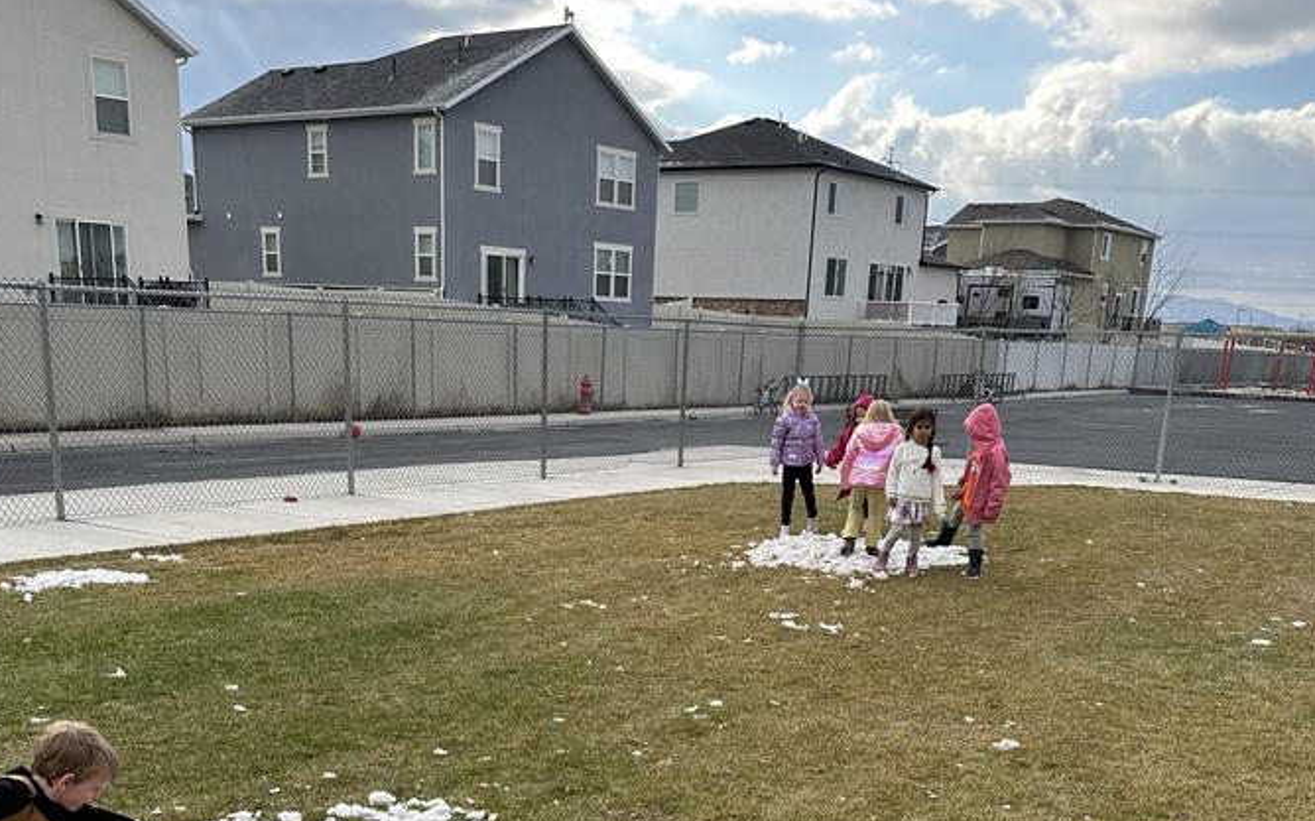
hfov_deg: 50.3
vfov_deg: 30.5
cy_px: 813
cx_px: 600
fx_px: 1397
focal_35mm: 39
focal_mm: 6.86
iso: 80
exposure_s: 1/1541
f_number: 1.78
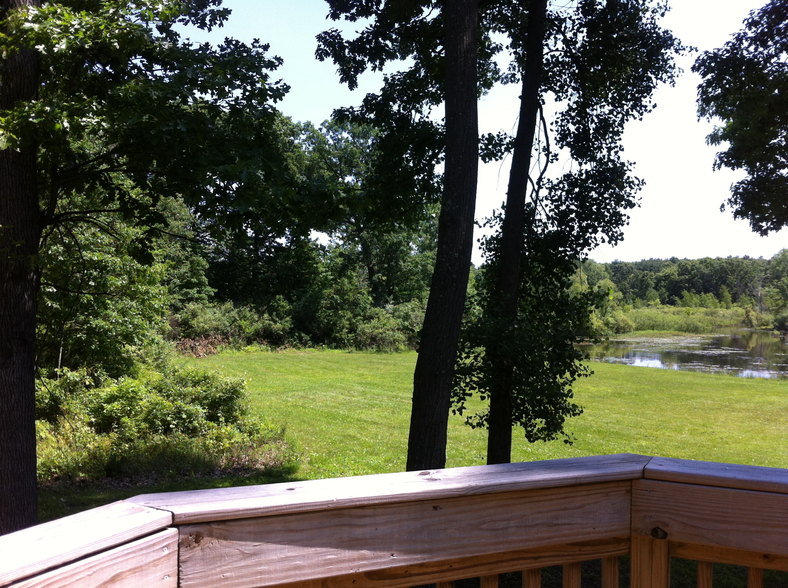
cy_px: 294
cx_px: 394
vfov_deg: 40.6
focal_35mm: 35
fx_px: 796
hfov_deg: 52.7
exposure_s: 1/495
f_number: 2.8
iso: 80
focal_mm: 3.85
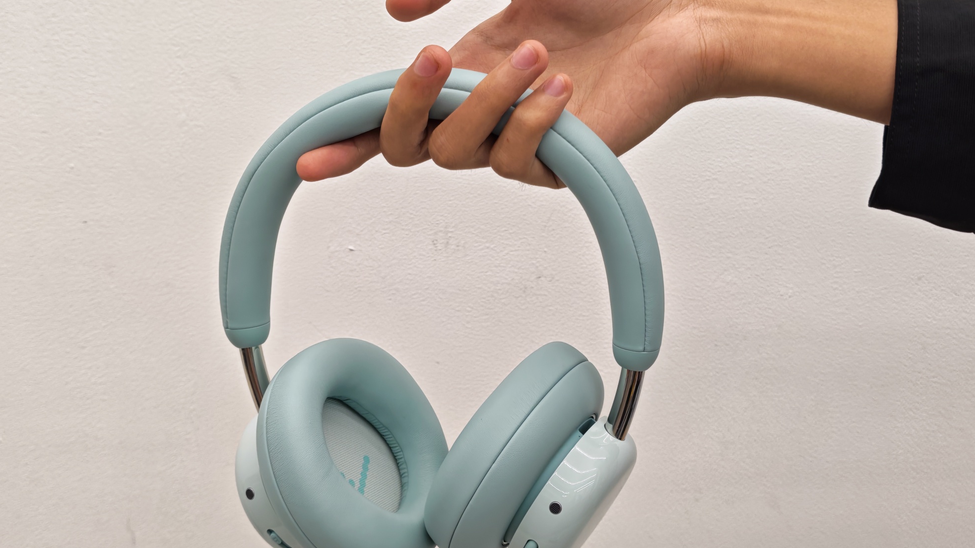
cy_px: 276
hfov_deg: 40.6
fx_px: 1318
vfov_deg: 23.5
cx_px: 493
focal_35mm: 51
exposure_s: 1/50
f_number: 1.6
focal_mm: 5.4
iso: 64
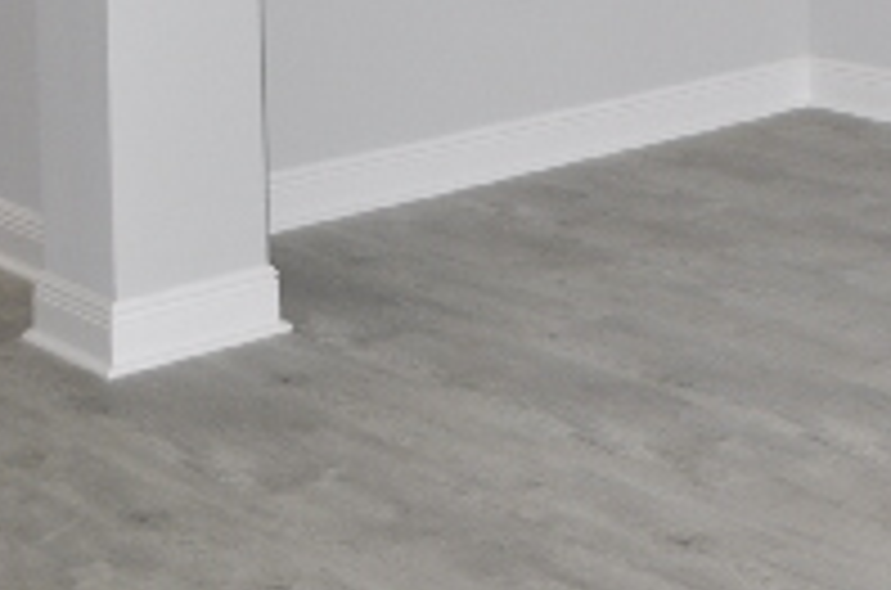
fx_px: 2247
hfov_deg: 17.8
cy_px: -444
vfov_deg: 13.5
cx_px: 1629
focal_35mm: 91
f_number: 4
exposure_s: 1/200
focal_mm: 15
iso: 200
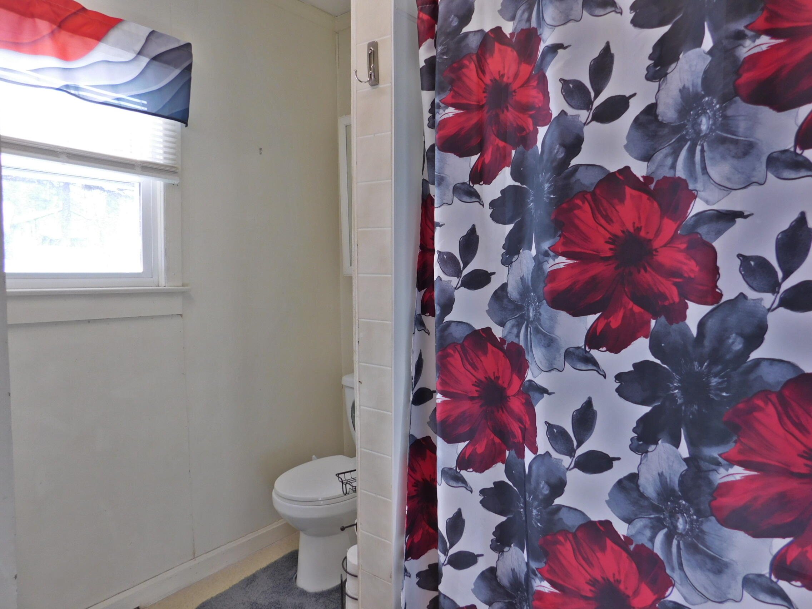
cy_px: 304
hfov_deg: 73.9
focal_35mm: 23
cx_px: 406
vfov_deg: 58.9
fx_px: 540
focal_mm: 4
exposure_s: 1/40
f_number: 3
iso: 125
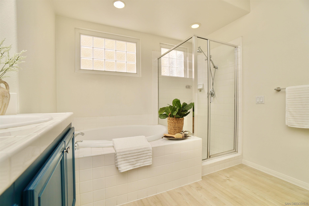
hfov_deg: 100.4
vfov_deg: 77.3
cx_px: 154
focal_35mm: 15
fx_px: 129
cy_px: 103
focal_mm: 10
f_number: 4
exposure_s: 1/160
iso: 100
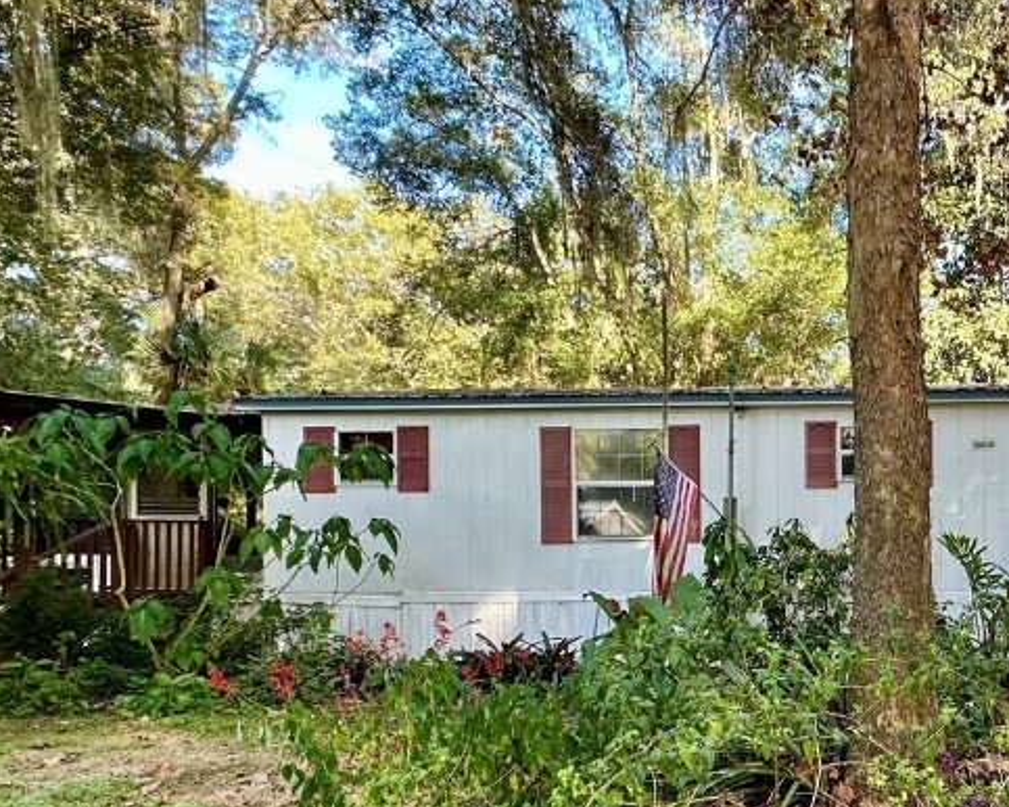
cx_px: 963
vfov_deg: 48.9
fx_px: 866
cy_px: 552
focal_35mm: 29
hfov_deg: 51.1
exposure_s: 1/99
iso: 50
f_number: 2.2
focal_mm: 2.22
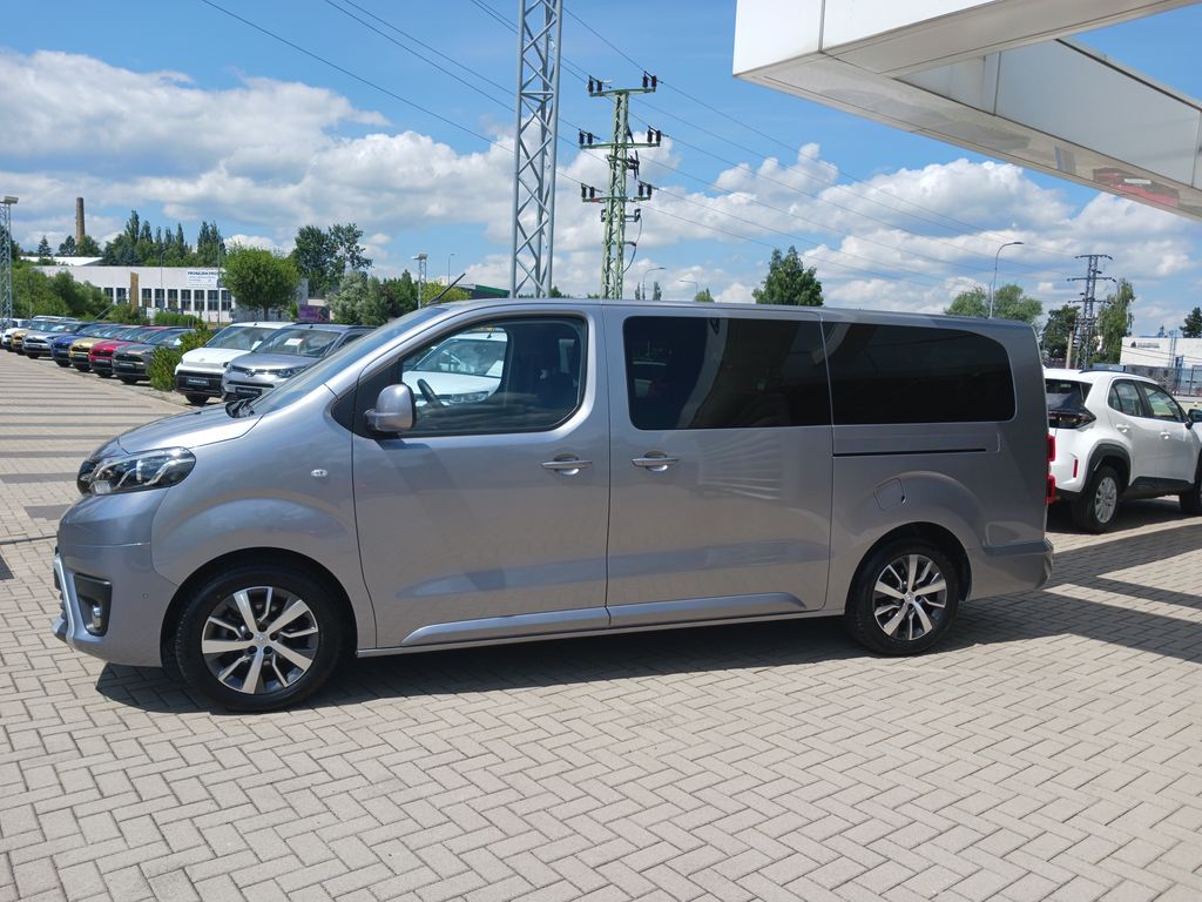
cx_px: 601
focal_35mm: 27
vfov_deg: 51.4
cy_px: 451
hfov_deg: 65.3
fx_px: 938
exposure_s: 1/424
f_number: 1.8
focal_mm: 4
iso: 20
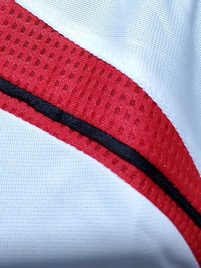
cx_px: 69
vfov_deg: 38.0
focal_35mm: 47
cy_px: 33
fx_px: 364
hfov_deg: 30.7
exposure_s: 1/45
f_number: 1.5
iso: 320
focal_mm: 4.3
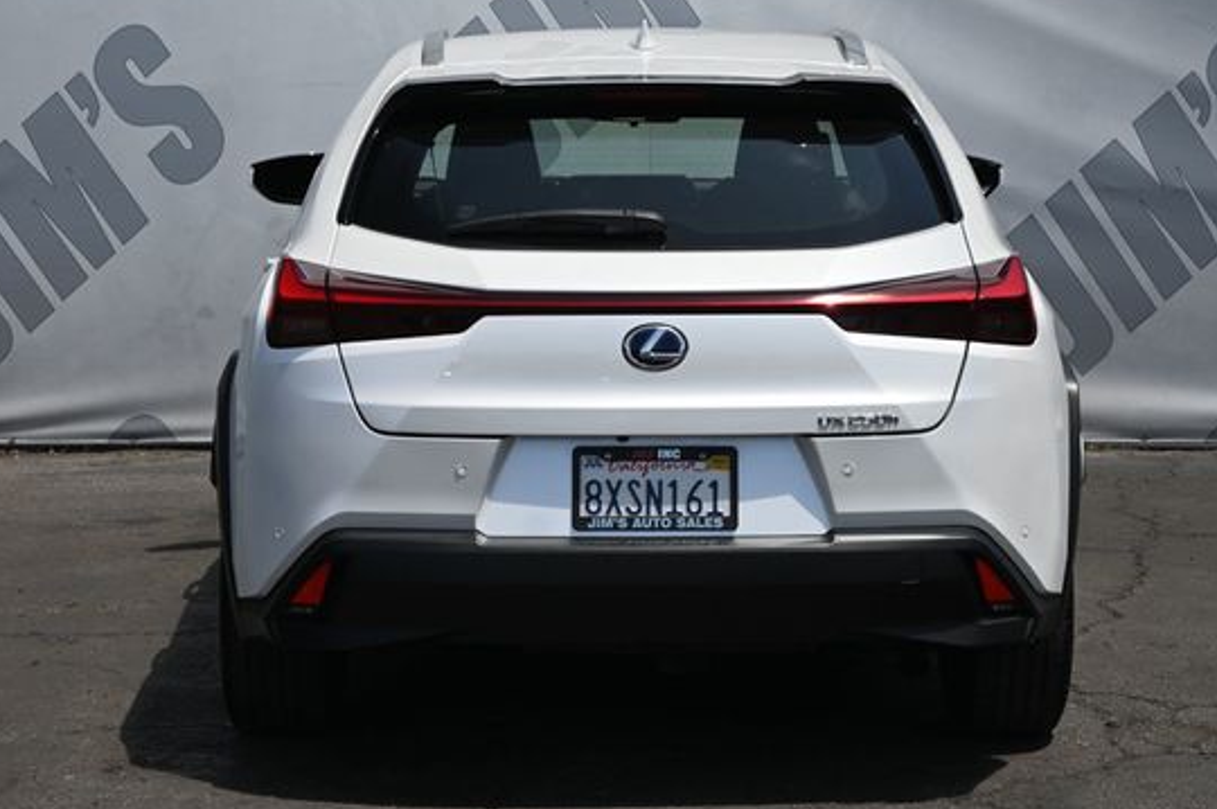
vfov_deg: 16.3
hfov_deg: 24.3
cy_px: 340
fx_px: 2823
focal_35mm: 84
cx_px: 649
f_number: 6.3
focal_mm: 47
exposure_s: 1/320
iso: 100
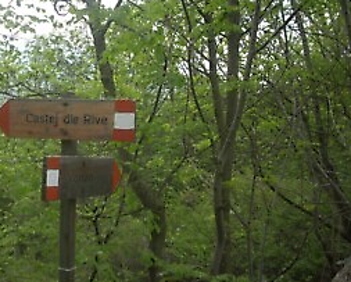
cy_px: 89
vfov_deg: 26.5
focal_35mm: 57
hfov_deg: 32.5
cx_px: 97
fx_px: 593
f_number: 2.8
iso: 64
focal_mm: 6.2
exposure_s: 1/177
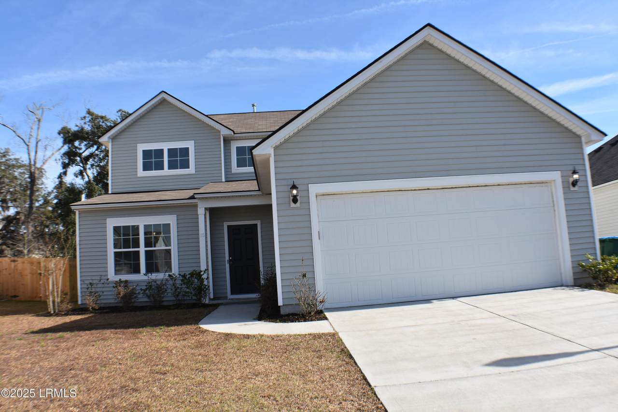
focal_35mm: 38
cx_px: 309
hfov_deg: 51.3
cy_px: 206
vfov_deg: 35.5
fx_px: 644
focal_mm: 25
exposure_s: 1/500
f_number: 8
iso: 200
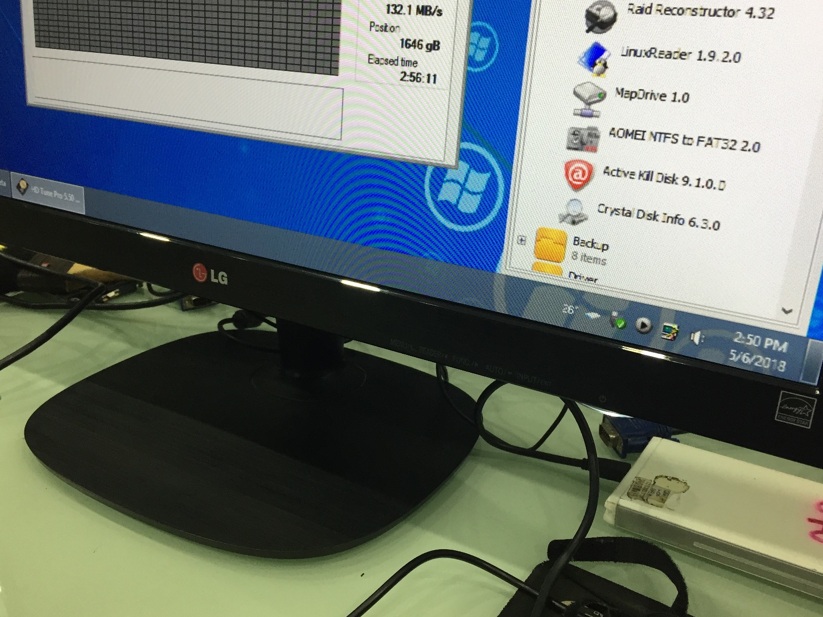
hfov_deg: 56.8
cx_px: 418
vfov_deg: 44.2
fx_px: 761
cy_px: 317
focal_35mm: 32
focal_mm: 4.15
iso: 50
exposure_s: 1/33
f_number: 2.2
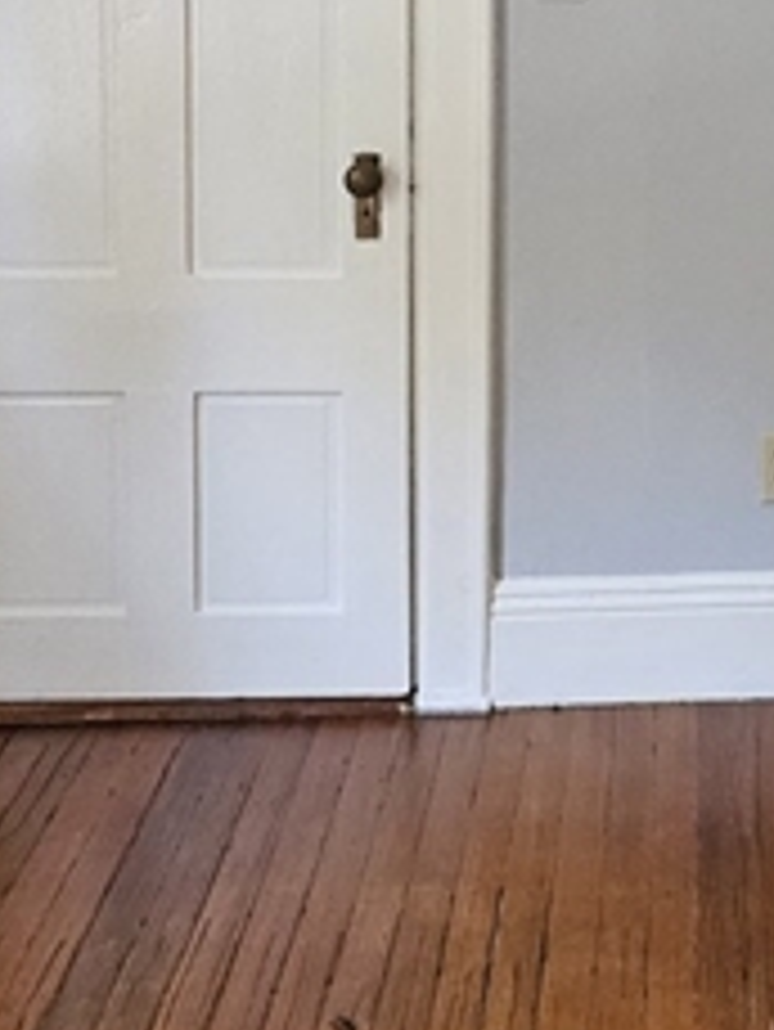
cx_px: 1022
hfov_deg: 17.8
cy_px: 90
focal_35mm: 77
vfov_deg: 24.5
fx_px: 2293
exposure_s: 1/120
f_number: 1.7
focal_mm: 6.3
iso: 1000
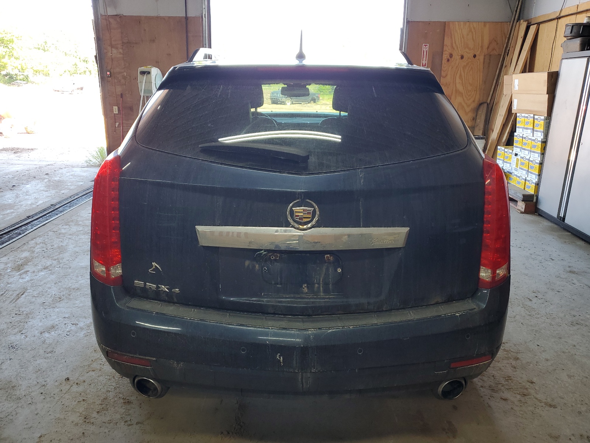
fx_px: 443
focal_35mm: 26
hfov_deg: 67.3
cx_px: 295
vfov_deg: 53.1
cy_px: 222
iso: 52
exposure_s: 1/60.2
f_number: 1.5
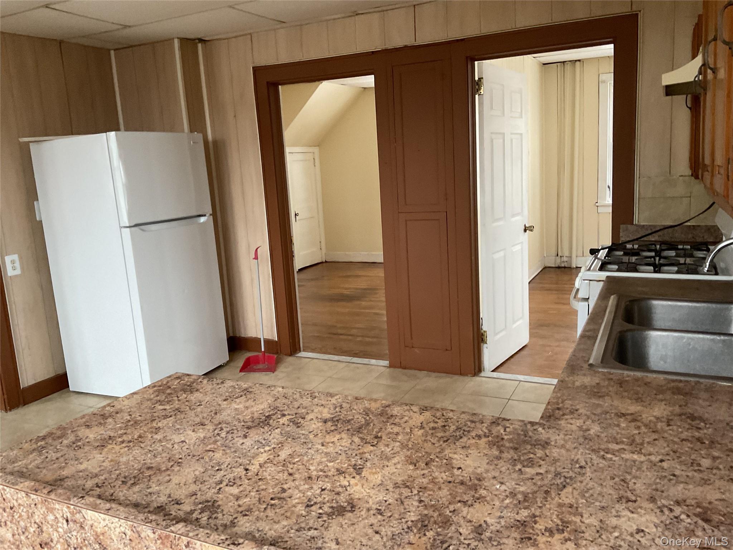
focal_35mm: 29
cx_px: 366
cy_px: 275
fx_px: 614
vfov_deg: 48.2
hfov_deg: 61.7
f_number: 1.8
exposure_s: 1/60
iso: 200
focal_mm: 3
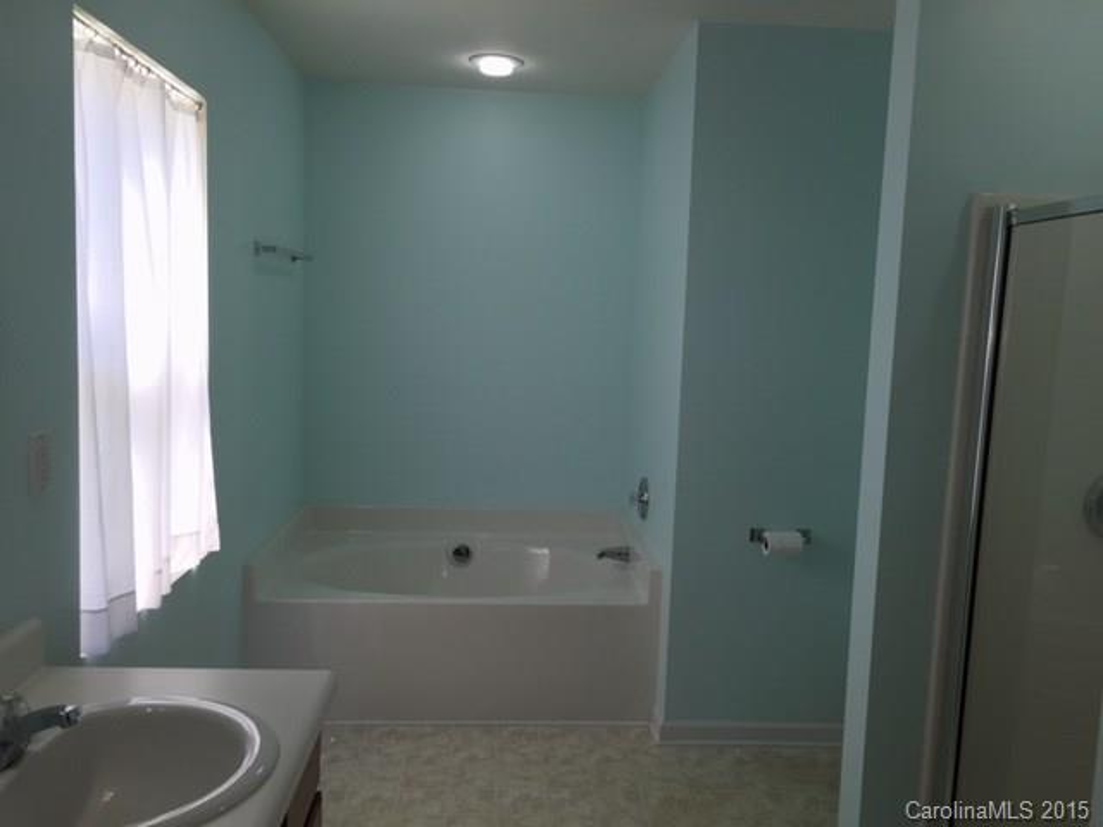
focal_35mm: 29
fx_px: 924
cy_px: 414
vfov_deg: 48.2
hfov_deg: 61.7
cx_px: 552
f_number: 2.2
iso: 32
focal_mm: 4.15
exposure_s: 1/120
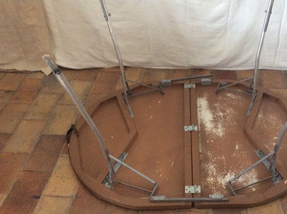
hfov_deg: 43.4
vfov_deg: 33.5
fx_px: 356
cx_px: 189
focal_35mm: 43
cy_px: 94
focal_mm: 3.3
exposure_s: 1/25
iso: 250
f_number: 2.4
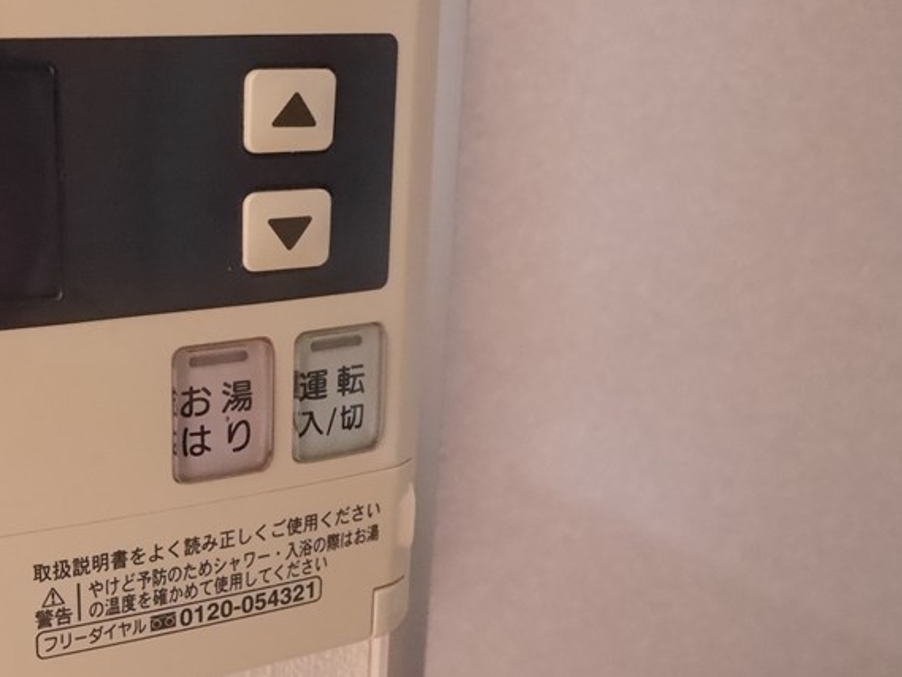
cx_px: 21
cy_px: 333
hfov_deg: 44.5
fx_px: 938
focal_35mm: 36
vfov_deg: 39.7
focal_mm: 8
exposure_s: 1/60
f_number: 4
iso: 3200
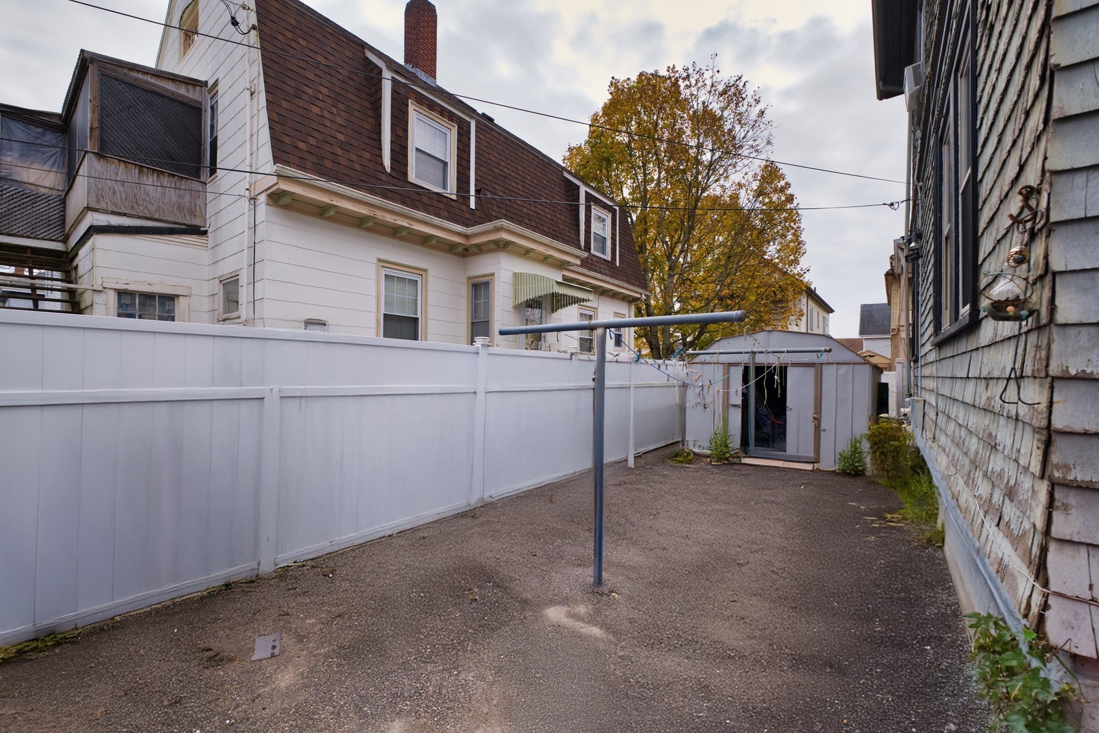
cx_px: 550
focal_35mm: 14
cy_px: 366
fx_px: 427
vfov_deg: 81.2
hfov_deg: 104.2
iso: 100
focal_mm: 14
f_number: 4
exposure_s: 1/200
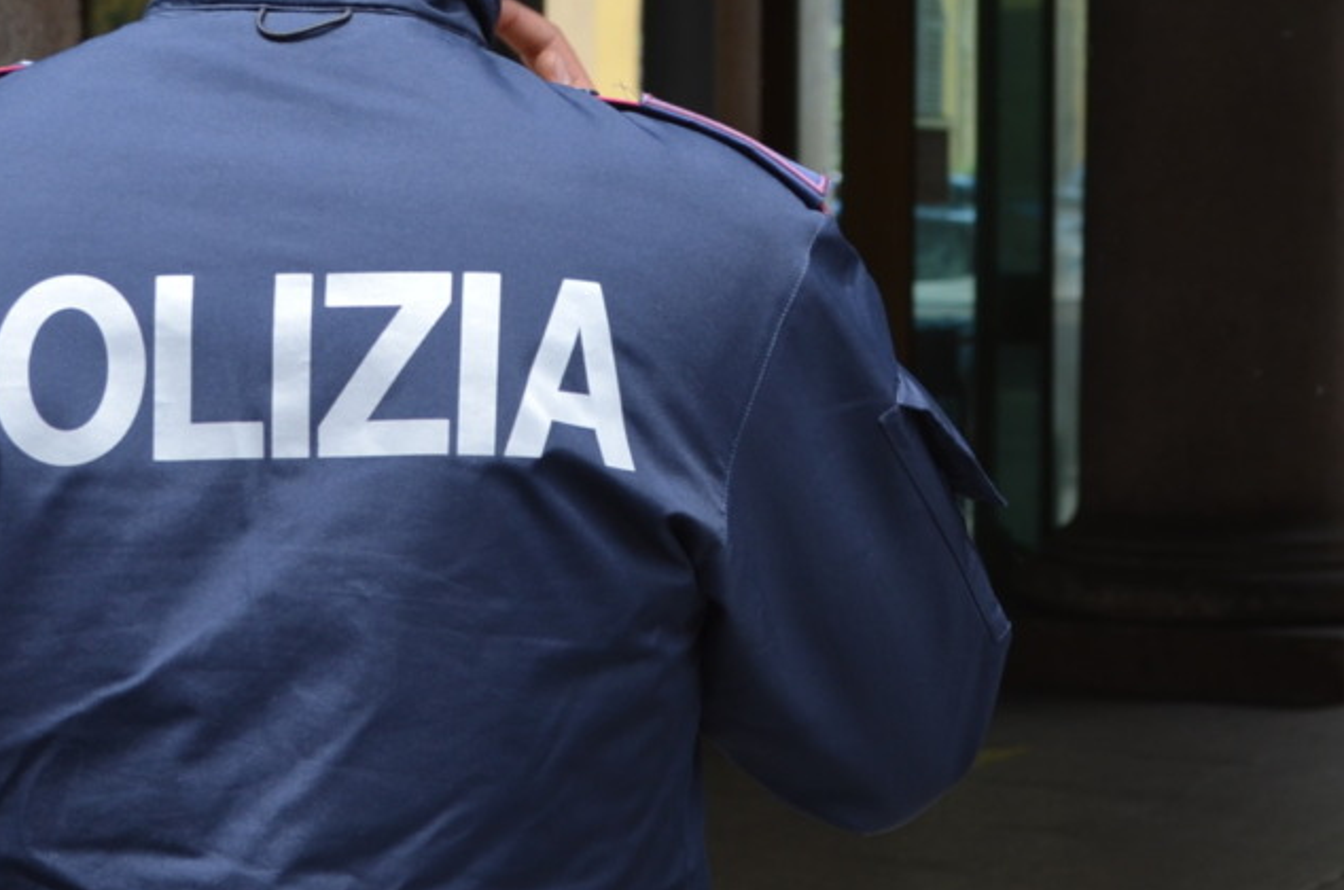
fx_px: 4285
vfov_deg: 11.8
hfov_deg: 17.7
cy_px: 146
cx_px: 975
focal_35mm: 115
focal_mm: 38
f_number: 6.3
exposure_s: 1/160
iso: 200
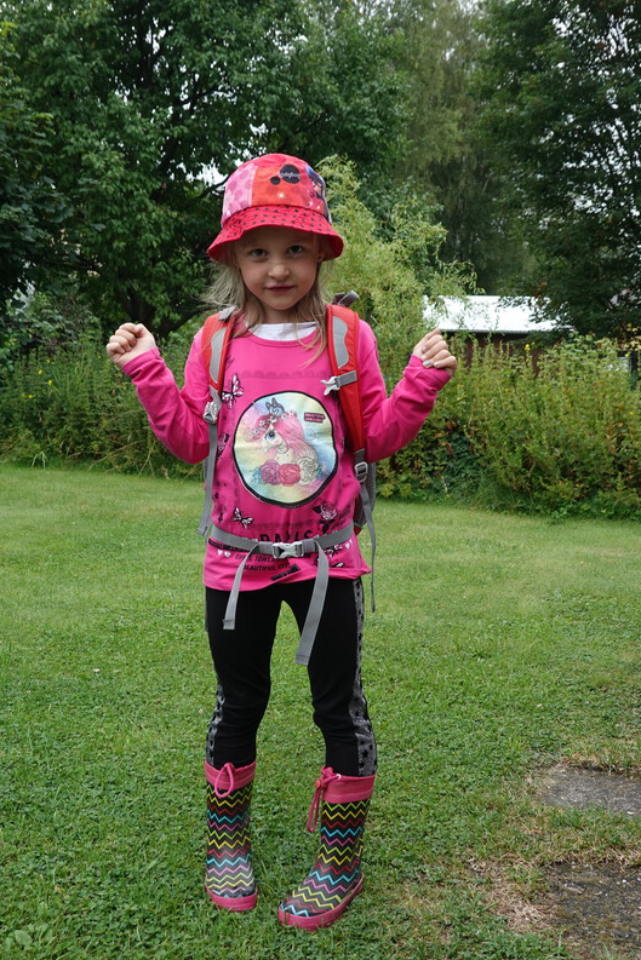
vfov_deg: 46.4
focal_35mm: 42
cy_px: 471
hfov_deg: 31.9
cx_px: 299
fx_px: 1121
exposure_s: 1/200
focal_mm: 13.84
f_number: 4.5
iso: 125
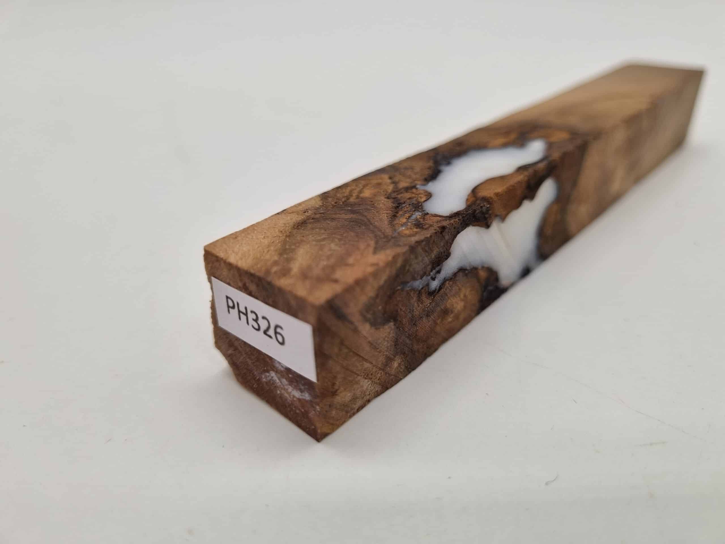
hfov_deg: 67.3
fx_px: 545
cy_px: 272
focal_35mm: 26
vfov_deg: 53.1
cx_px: 362
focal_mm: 5.4
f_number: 1.8
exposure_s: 1/434
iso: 50
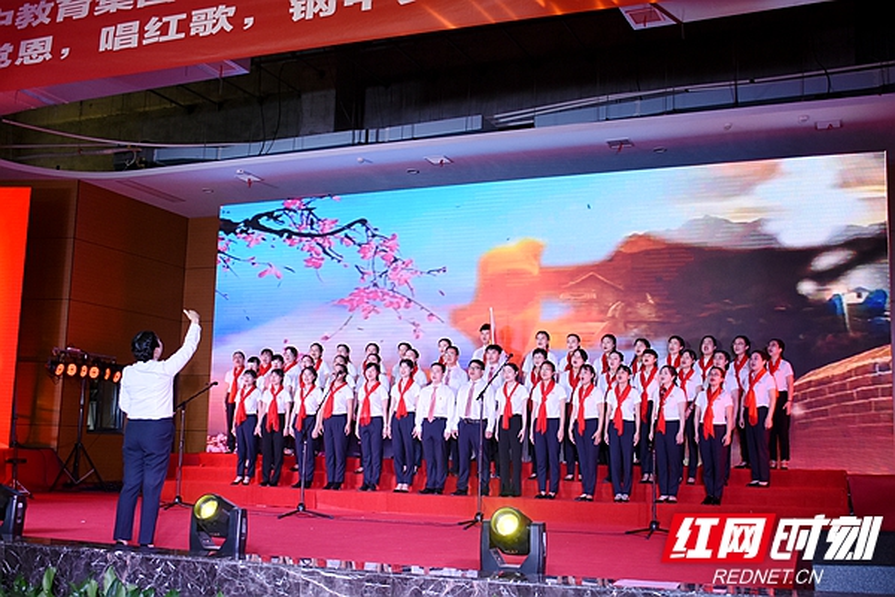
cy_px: 298
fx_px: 858
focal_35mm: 34
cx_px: 448
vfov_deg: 38.4
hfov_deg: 55.1
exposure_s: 1/125
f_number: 5
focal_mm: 23
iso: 1000
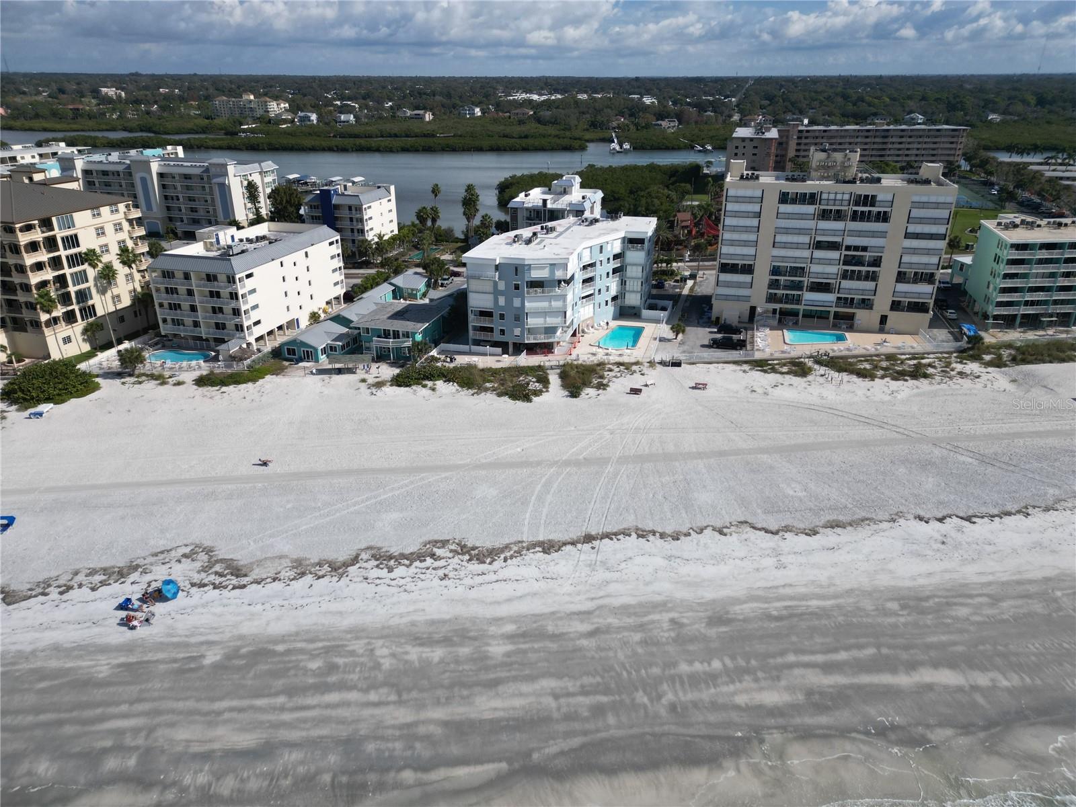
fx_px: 746
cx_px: 538
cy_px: 404
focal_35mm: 24
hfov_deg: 71.6
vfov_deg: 56.8
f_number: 1.7
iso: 110
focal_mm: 6.72
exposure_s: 1/5000
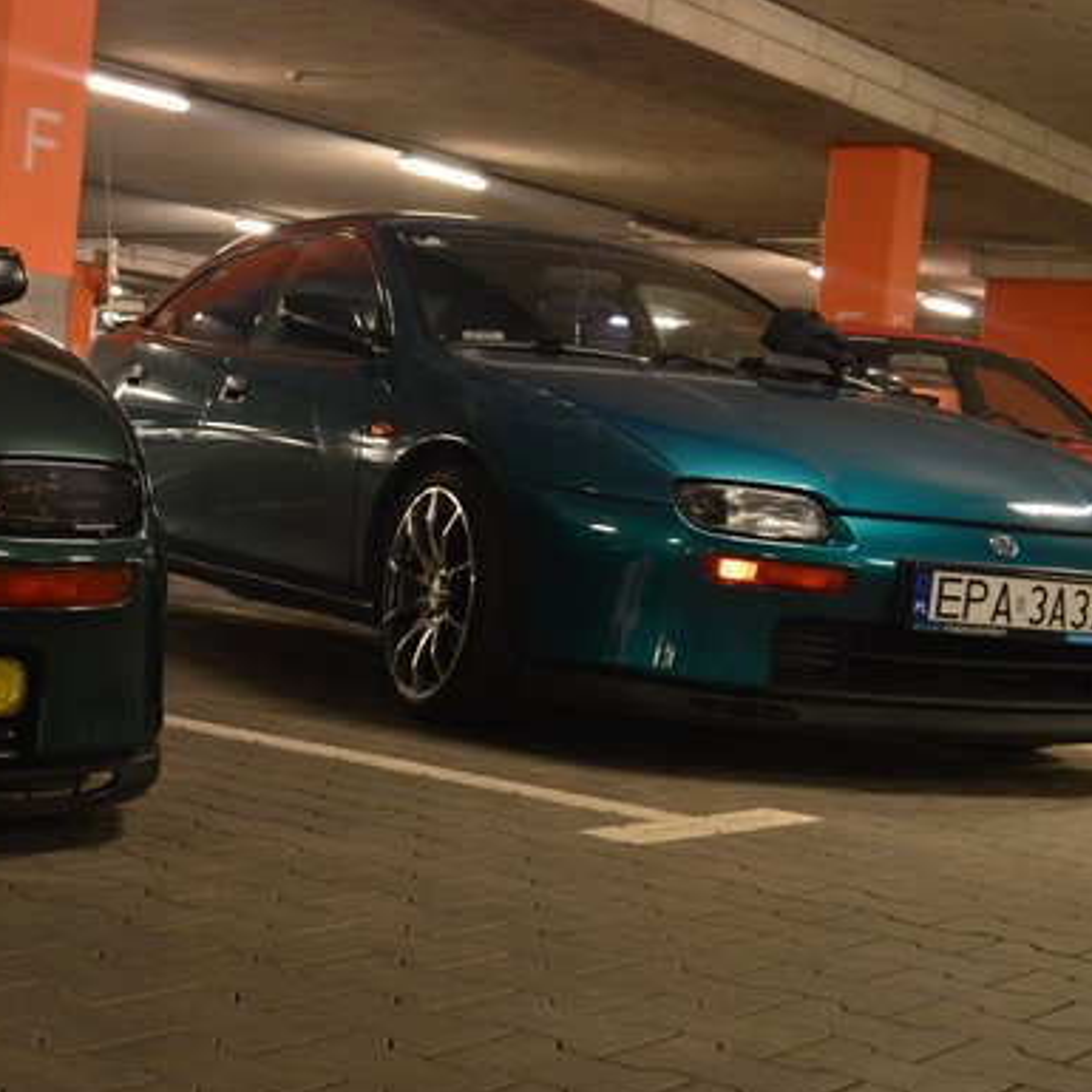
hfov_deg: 28.2
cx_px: 231
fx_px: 2132
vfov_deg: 28.7
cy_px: 580
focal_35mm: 60
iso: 800
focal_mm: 27
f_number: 5.6
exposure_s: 1/15
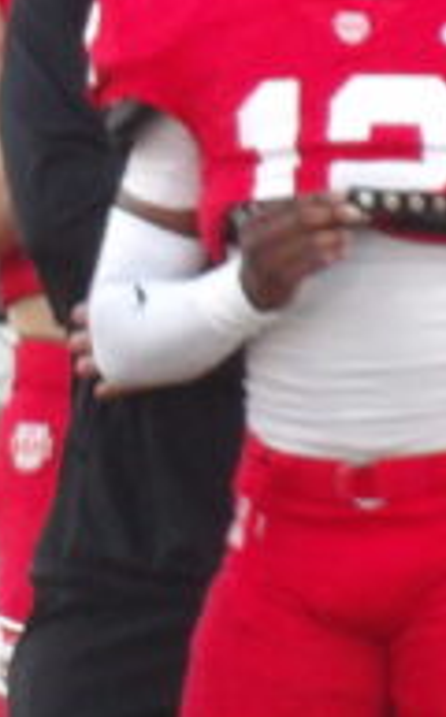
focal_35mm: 2883
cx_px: -204
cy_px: 319
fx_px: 56278
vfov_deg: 0.7
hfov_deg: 0.5
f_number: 4.1
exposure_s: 1/50
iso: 258
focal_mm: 91.8
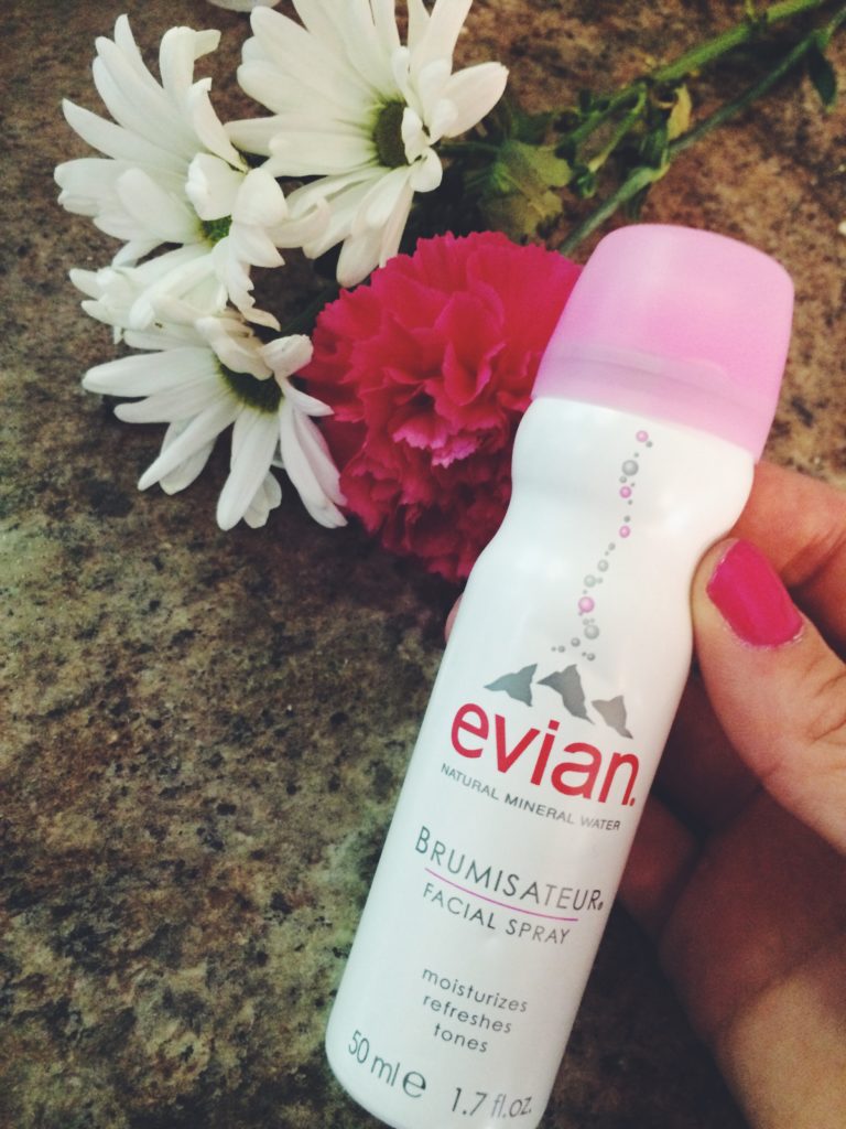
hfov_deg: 48.2
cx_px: 423
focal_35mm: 29
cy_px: 564
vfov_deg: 61.7
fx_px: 945
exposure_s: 1/15
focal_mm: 4.15
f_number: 2.2
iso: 400
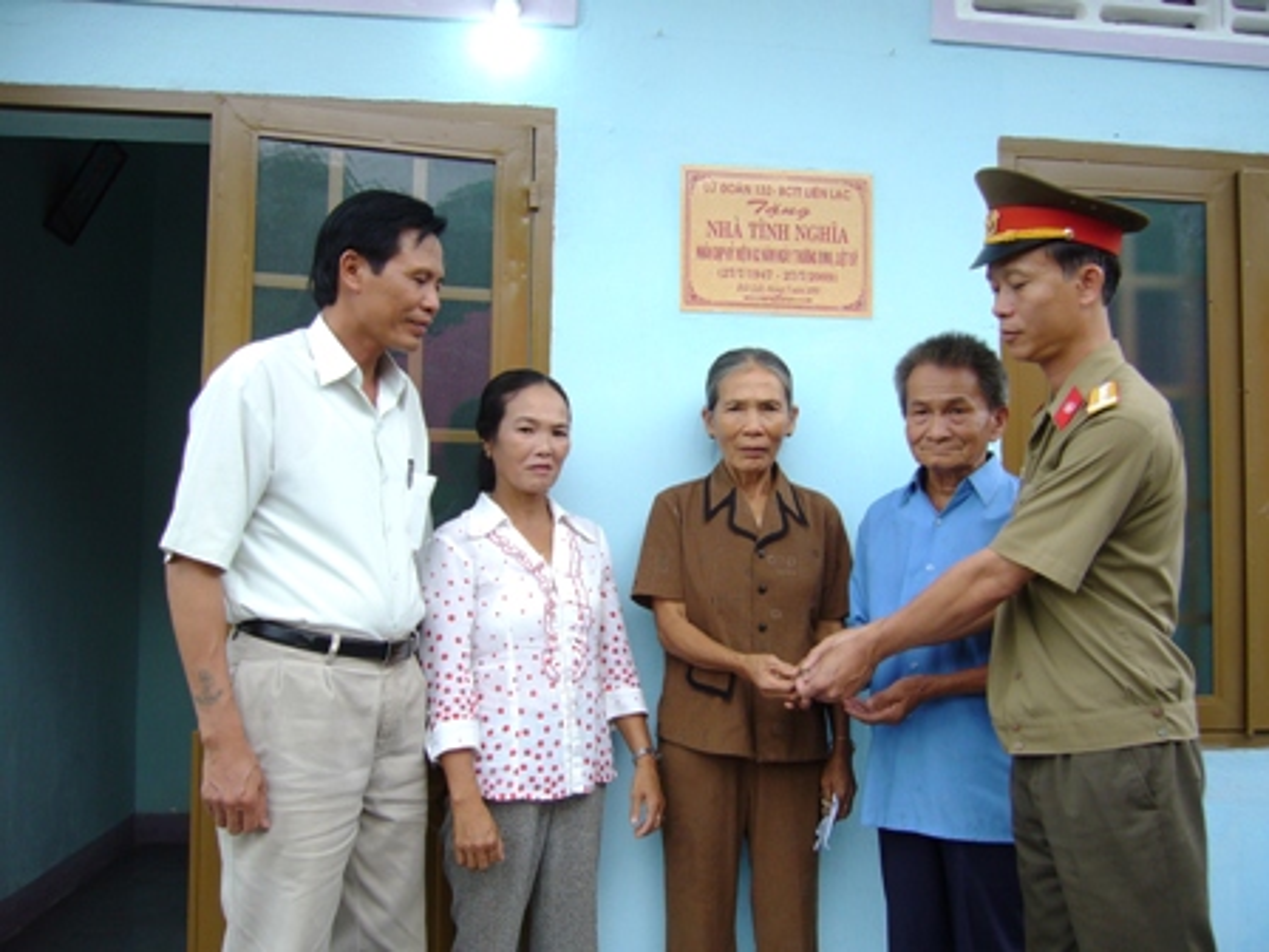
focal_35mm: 35
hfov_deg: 52.6
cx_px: 634
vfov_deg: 40.7
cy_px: 476
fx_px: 1283
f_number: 2.8
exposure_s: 1/200
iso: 100
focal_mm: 5.8
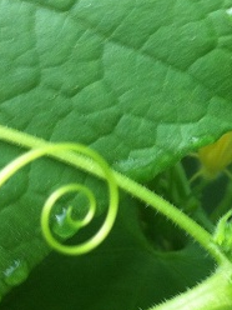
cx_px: 321
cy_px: 130
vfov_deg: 17.9
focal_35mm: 110
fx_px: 983
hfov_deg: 12.9
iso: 80
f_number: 2.8
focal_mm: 3.85
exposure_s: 1/25
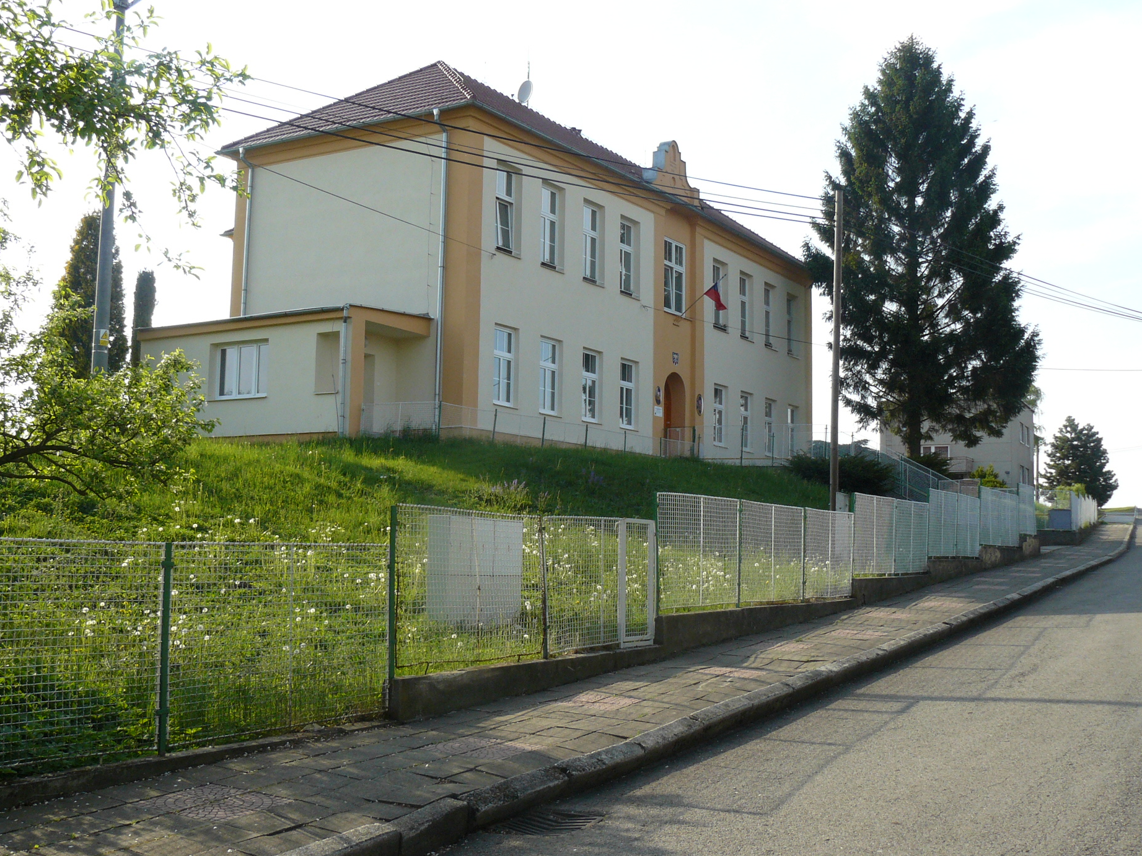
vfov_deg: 36.0
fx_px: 1320
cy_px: 422
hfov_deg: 46.8
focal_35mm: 40
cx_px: 553
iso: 100
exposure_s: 1/200
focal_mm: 6
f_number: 5.6
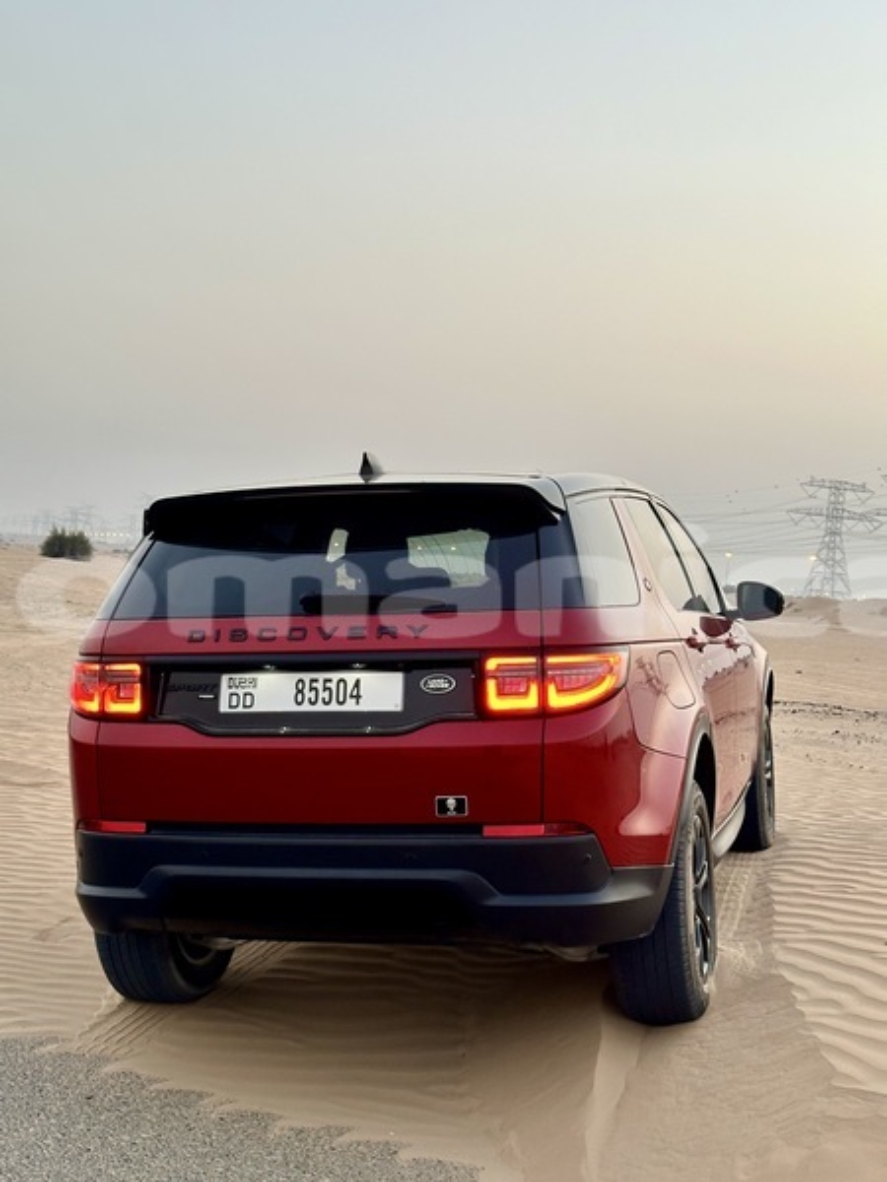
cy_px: 591
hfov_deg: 30.3
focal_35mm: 48
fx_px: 1640
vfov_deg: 39.7
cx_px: 444
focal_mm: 6.86
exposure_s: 1/80
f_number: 1.78
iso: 80
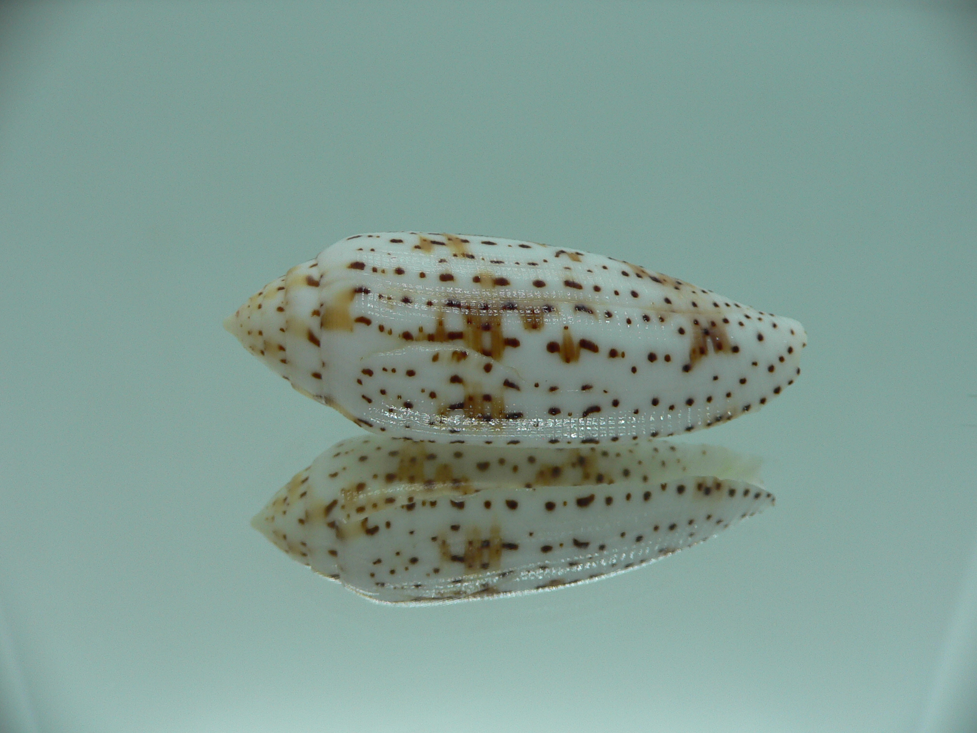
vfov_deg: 40.7
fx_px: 988
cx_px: 488
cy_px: 366
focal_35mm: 35
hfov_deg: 52.6
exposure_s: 1/80
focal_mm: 4.6
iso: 80
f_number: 2.8
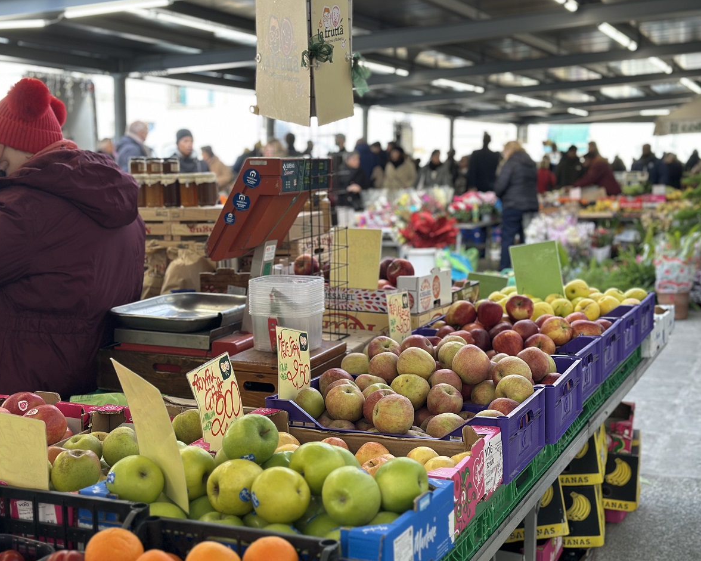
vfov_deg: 29.7
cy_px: 284
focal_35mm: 51
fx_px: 1058
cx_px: 335
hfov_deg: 36.6
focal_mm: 6.86
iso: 64
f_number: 1.78
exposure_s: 1/121
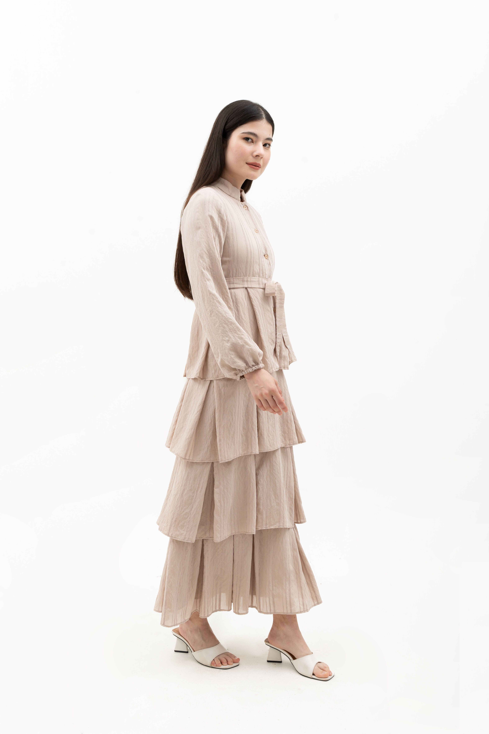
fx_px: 835
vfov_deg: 47.4
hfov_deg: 32.6
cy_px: 367
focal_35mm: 41
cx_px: 244
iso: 100
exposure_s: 1/160
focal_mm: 41
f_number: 11
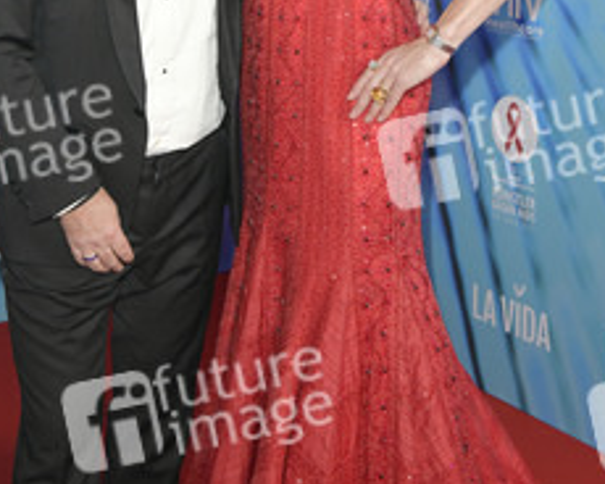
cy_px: 16
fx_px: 1110
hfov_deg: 30.5
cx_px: 274
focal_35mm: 62
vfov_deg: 23.7
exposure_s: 1/200
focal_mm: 38
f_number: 6.3
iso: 1600
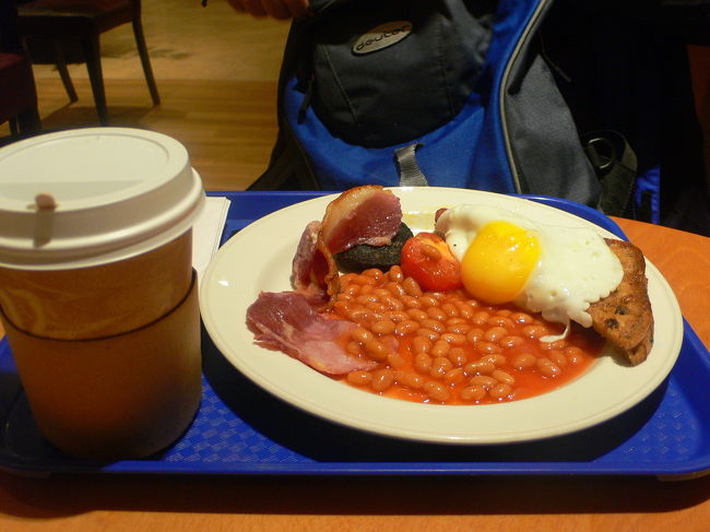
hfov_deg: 54.0
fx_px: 697
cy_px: 266
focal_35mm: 34
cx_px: 355
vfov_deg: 41.8
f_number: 2.8
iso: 125
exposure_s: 1/30
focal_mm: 6.3
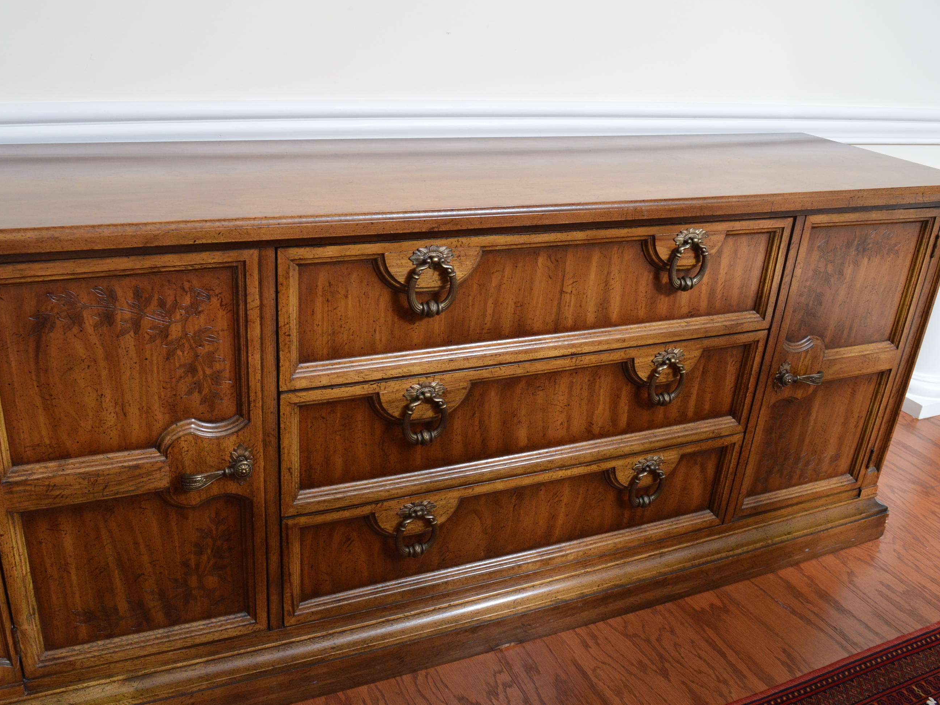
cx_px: 437
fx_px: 815
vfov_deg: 46.8
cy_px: 359
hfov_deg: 59.9
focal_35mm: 30
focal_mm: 18
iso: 800
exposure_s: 1/80
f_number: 5.6
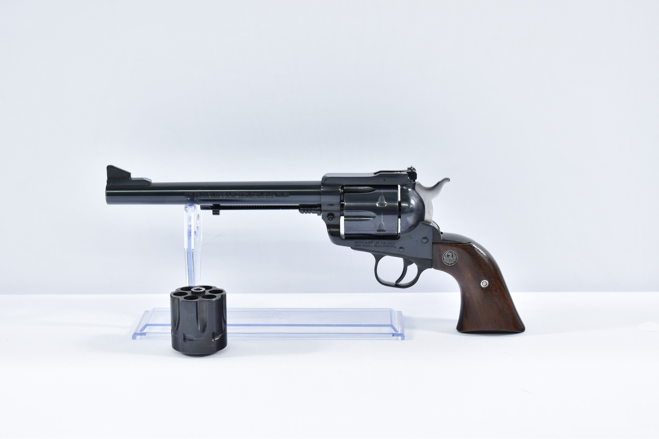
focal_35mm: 75
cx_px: 330
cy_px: 220
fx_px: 1373
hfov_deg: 27.0
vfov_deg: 18.2
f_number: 5.6
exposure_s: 1/20
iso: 640
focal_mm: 50
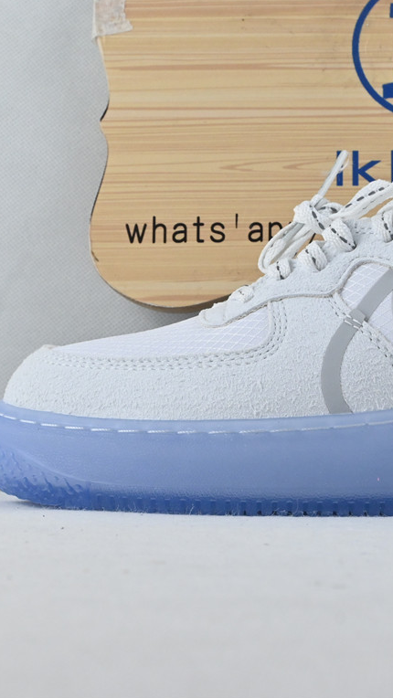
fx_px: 1393
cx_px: 398
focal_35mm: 75
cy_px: 338
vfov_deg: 28.1
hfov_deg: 15.7
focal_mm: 30.5
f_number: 10
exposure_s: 1/200
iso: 1000
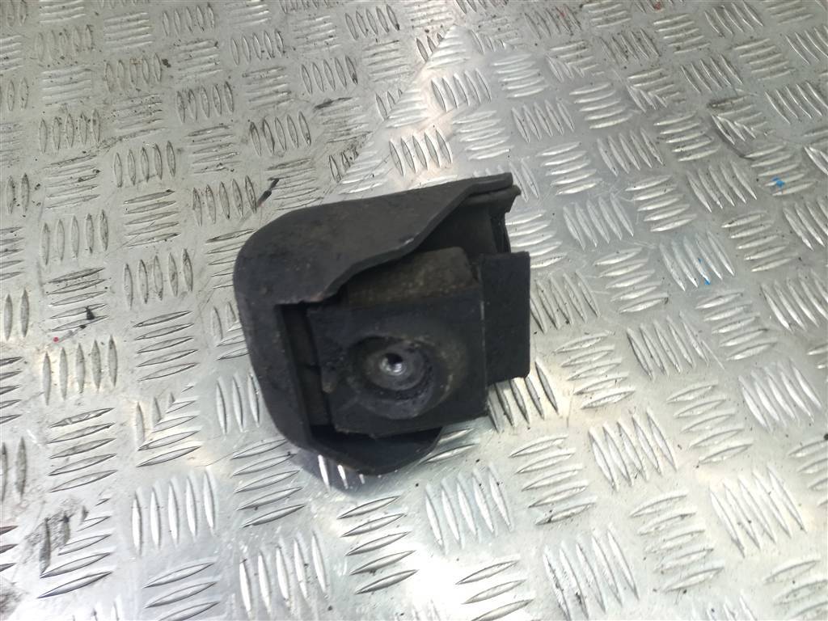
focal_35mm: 25
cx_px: 414
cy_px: 310
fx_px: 598
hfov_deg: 69.4
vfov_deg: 54.9
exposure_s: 1/50
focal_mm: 4.6
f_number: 1.8
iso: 80
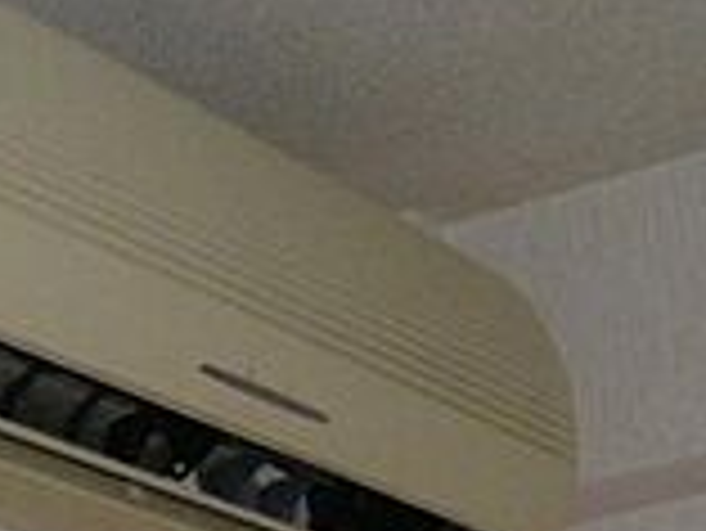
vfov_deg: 10.0
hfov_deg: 13.3
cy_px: 603
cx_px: 27
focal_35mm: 147
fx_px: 3000
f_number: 3.5
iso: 400
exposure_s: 1/50
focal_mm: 6.3
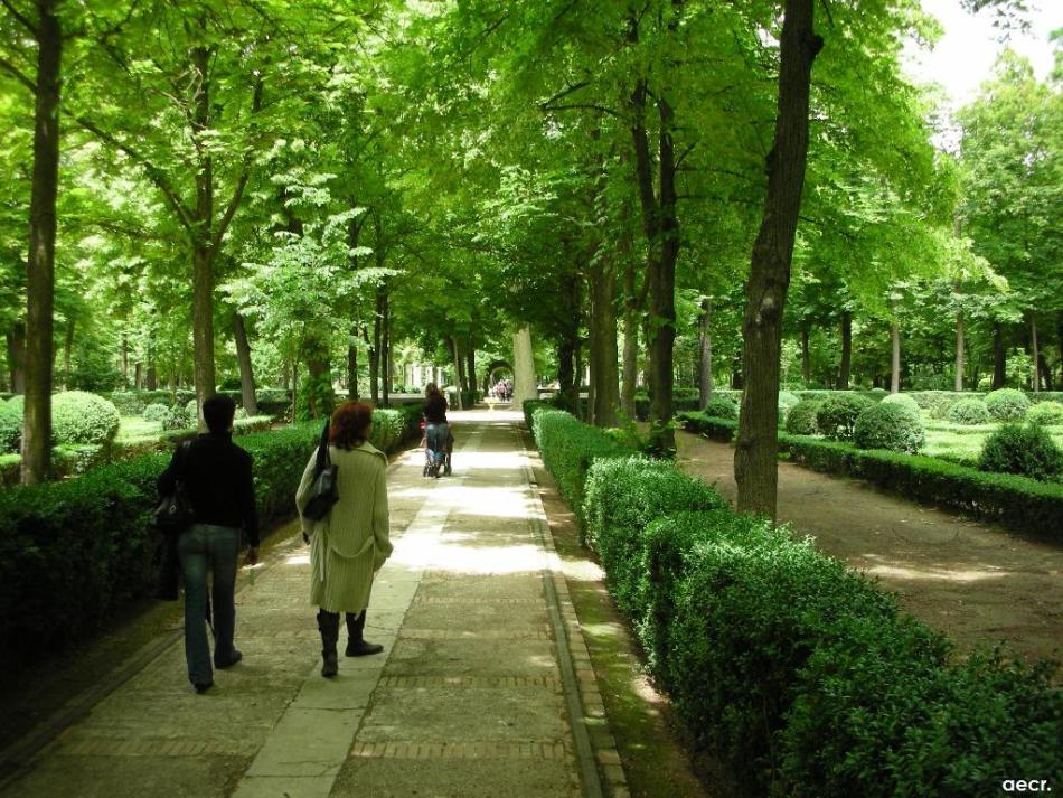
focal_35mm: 35
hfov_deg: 52.6
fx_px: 1075
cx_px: 532
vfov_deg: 40.7
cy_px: 399
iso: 50
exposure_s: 1/82.2
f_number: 3
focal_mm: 5.8
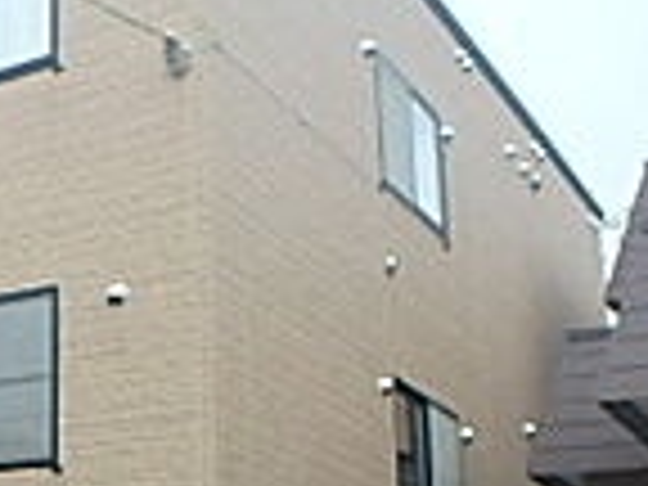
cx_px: -274
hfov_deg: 22.5
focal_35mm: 74
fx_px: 1385
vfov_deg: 19.6
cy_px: 407
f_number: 3.5
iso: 125
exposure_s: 1/400
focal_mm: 3.7
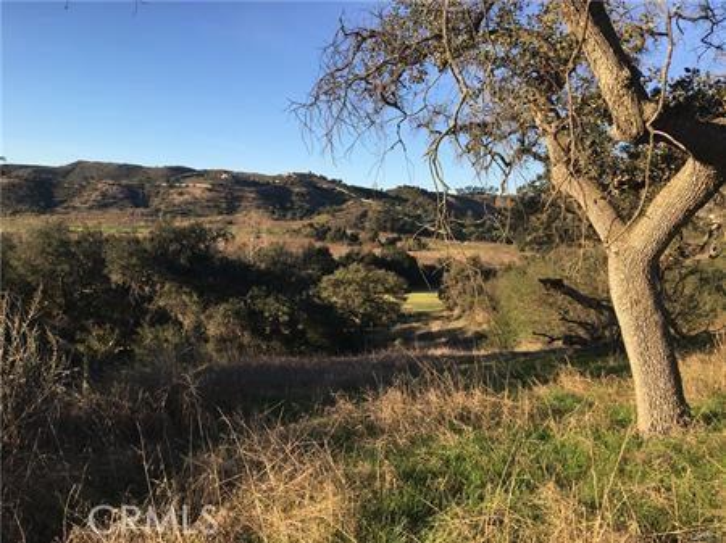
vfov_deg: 48.2
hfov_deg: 61.7
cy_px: 272
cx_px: 363
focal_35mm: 29
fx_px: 608
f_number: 2.2
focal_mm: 4.15
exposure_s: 1/668
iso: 25
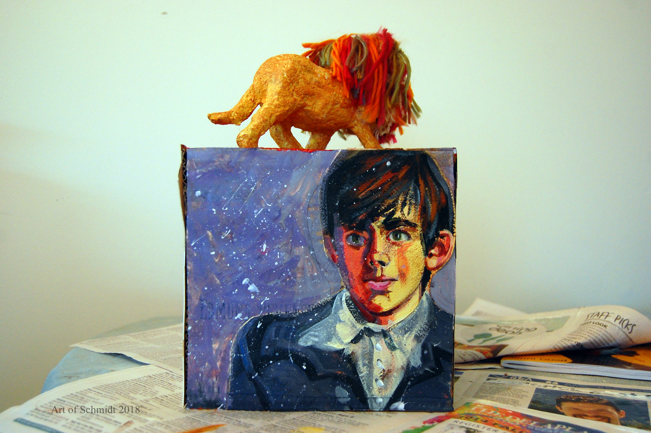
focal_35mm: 36
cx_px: 326
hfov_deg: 53.2
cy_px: 216
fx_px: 650
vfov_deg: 36.8
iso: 800
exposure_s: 1/13
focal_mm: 24
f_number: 4
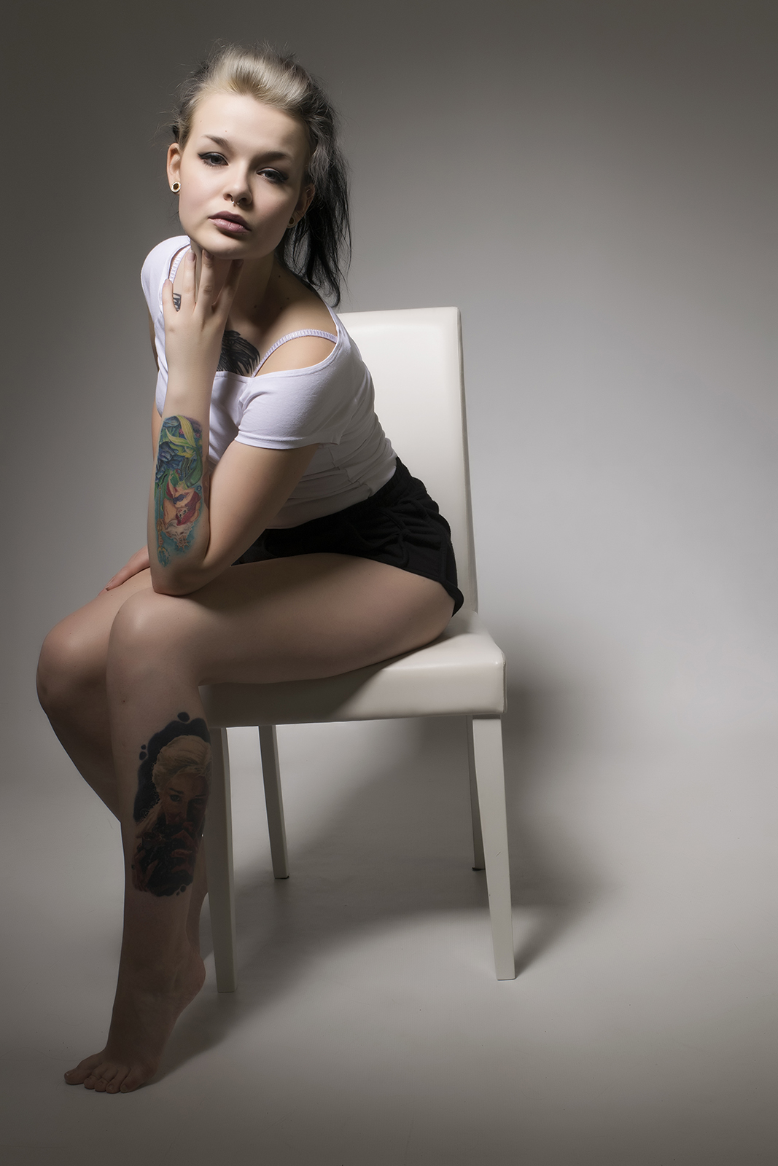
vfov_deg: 38.9
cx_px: 389
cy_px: 583
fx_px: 1653
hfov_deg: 26.5
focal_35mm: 51
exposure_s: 1/60
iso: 200
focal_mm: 34
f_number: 16
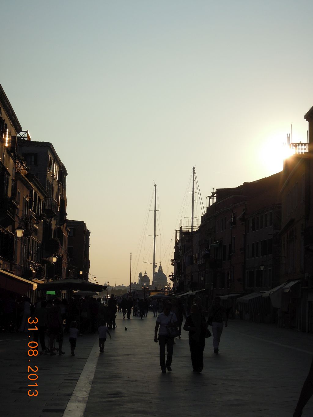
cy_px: 208
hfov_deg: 21.0
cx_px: 156
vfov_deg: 27.8
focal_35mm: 70
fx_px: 844
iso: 160
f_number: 5
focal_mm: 12.5
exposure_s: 1/2000
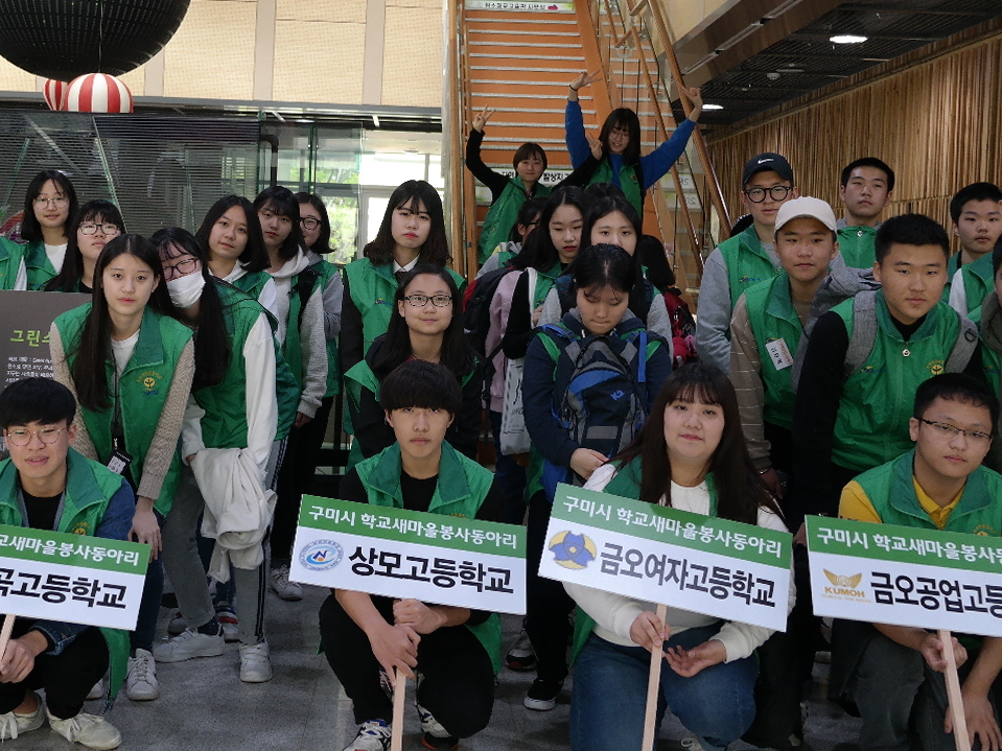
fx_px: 1505
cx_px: 373
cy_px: 273
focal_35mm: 52
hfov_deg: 36.6
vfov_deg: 27.9
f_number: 3.5
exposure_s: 1/40
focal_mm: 20
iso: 400
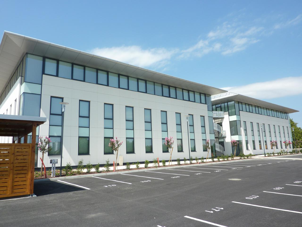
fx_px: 218
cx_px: 151
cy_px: 114
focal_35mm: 25
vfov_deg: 54.9
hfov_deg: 69.4
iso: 80
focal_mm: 4.1
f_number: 4.5
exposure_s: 1/400
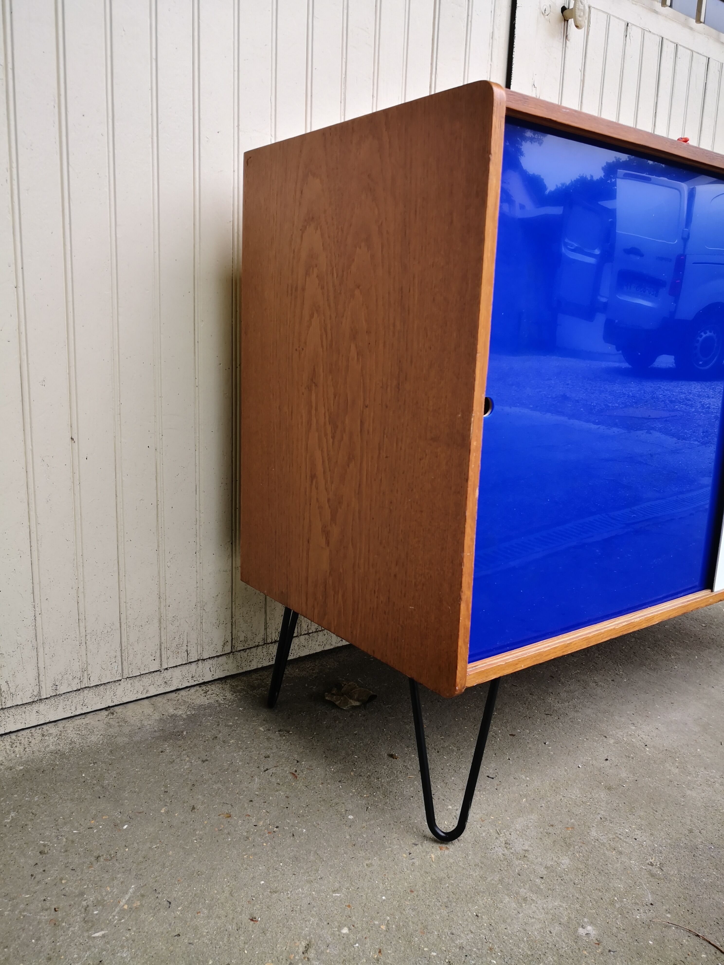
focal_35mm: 27
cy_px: 482
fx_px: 753
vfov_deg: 65.3
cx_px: 362
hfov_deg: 51.4
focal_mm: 3.95
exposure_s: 1/104
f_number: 1.6
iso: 50
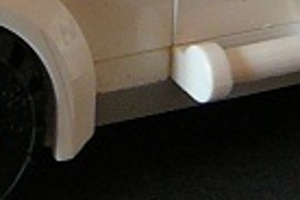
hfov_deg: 10.0
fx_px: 1692
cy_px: -176
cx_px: -15
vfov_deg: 6.6
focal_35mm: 203
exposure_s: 1/15
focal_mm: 5.2
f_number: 2.8
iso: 200
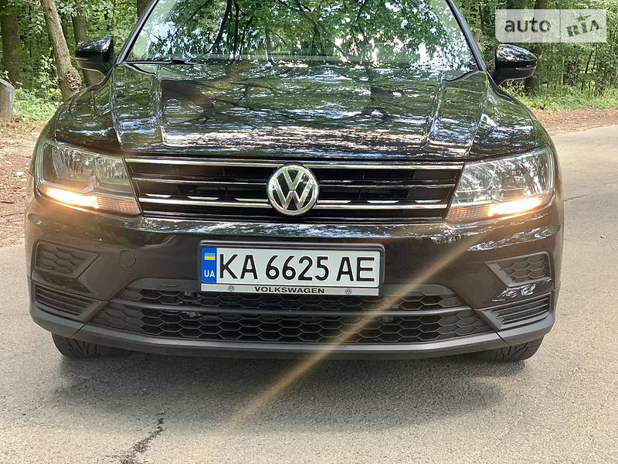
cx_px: 309
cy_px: 232
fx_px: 928
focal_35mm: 52
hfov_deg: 36.8
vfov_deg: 28.0
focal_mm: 6
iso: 125
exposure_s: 1/63
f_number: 2.4
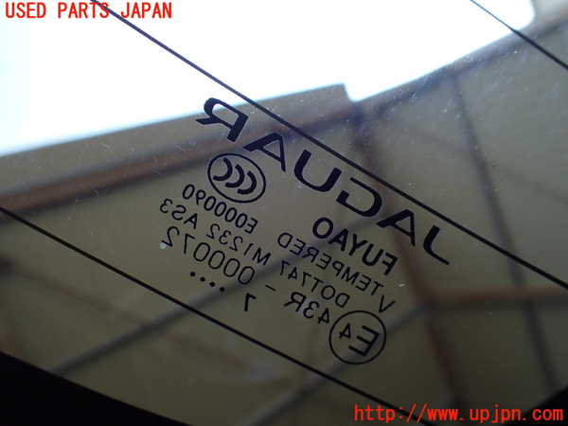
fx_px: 492
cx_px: 284
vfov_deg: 46.8
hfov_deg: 60.0
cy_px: 213
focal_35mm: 30
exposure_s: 1/125
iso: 160
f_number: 3.2
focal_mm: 5.4
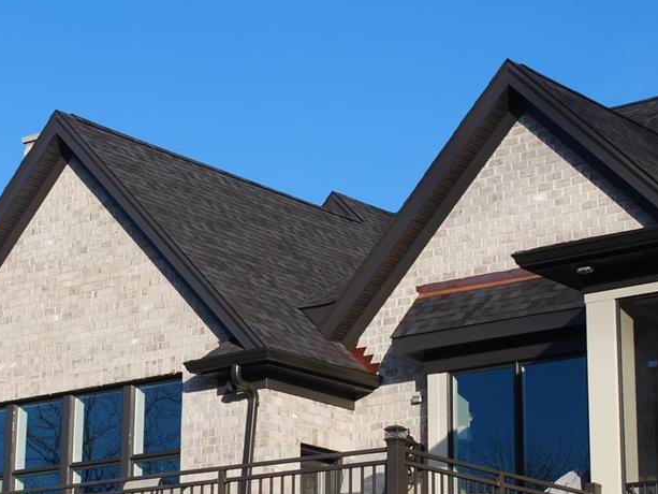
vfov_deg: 14.5
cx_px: 138
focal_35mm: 102
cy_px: 258
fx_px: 1939
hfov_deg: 19.1
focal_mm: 40
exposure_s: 1/250
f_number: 8
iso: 100
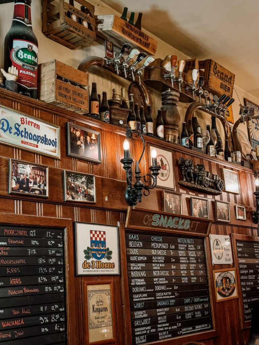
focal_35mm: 48
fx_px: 479
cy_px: 172
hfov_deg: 30.3
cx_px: 130
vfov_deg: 39.7
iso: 800
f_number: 1.8
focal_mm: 6.86
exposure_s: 1/20
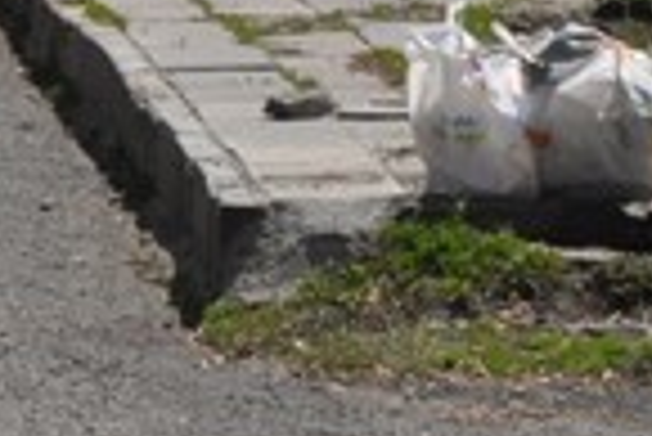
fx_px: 8031
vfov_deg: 3.1
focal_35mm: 443
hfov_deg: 4.6
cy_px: -324
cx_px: -207
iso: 1000
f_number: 14
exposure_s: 1/800
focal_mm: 66
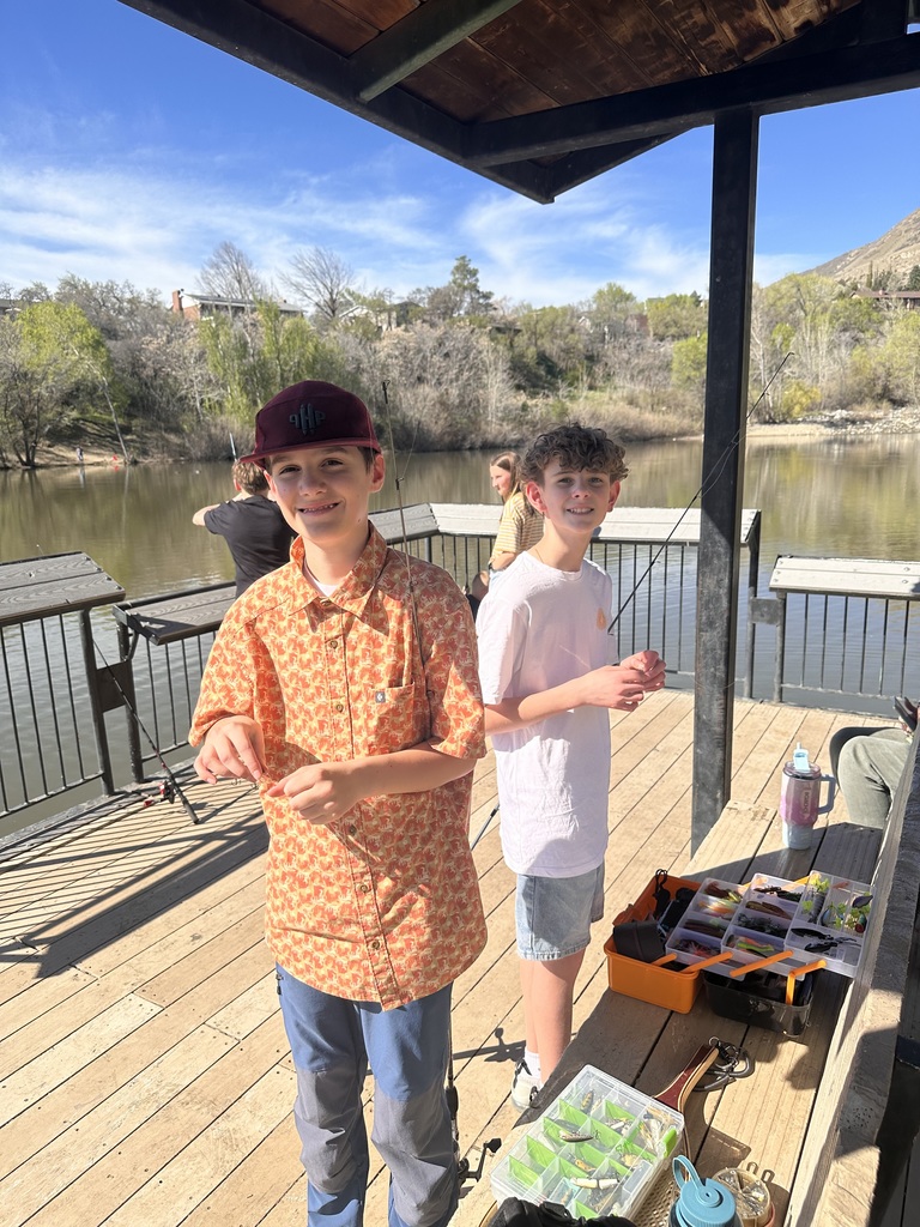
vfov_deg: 71.6
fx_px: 850
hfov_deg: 56.8
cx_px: 460
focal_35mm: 24
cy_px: 614
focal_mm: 6.86
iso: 80
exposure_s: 1/4184
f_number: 1.78
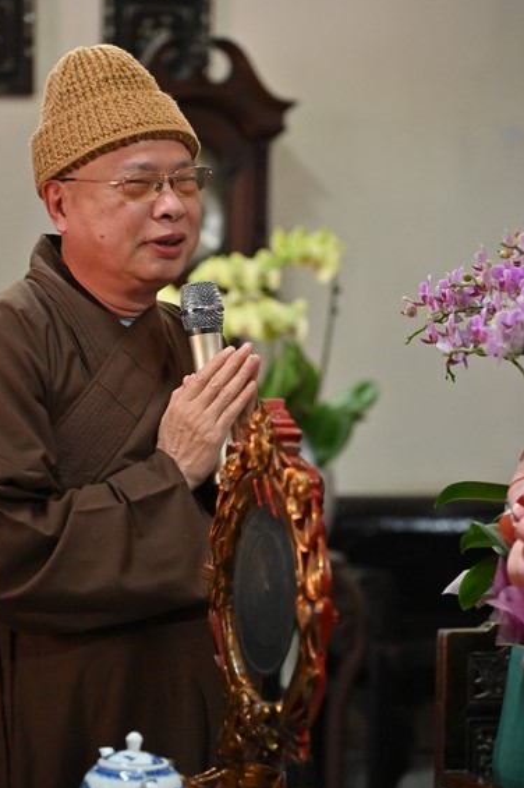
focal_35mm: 138
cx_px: 224
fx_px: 3016
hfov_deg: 9.9
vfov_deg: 14.9
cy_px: 399
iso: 4000
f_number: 4
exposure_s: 1/100
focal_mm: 120
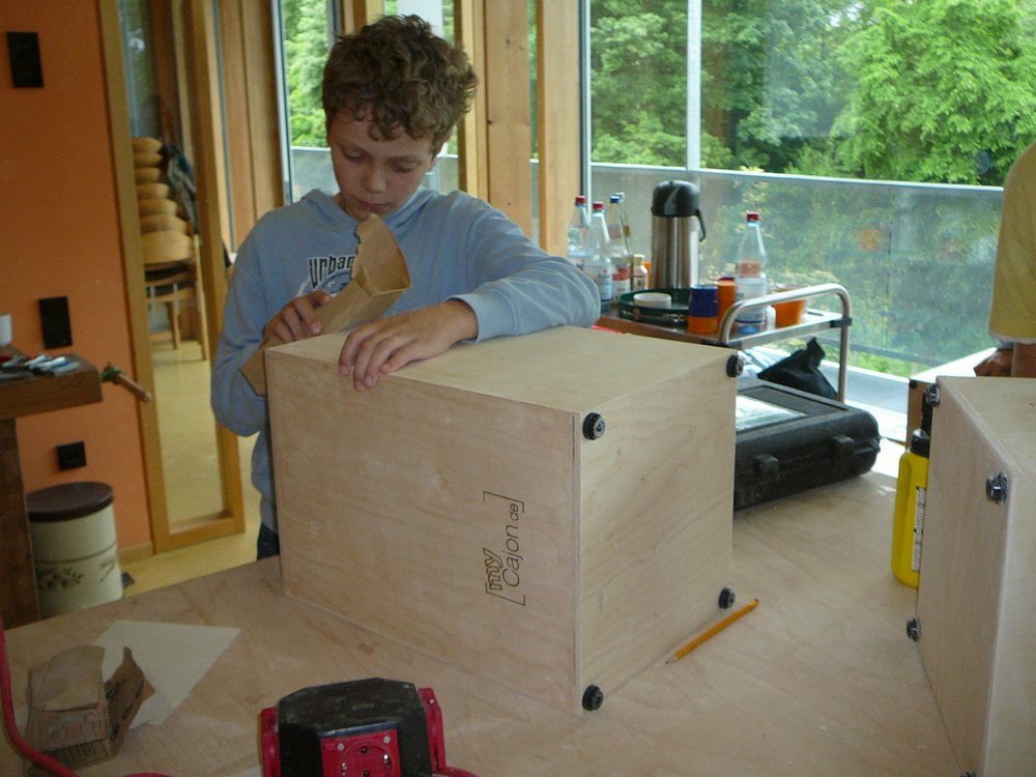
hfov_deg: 52.6
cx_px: 518
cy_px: 388
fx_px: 1047
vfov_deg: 40.7
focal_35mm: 35
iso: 80
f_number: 2.8
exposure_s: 1/80
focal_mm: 5.2
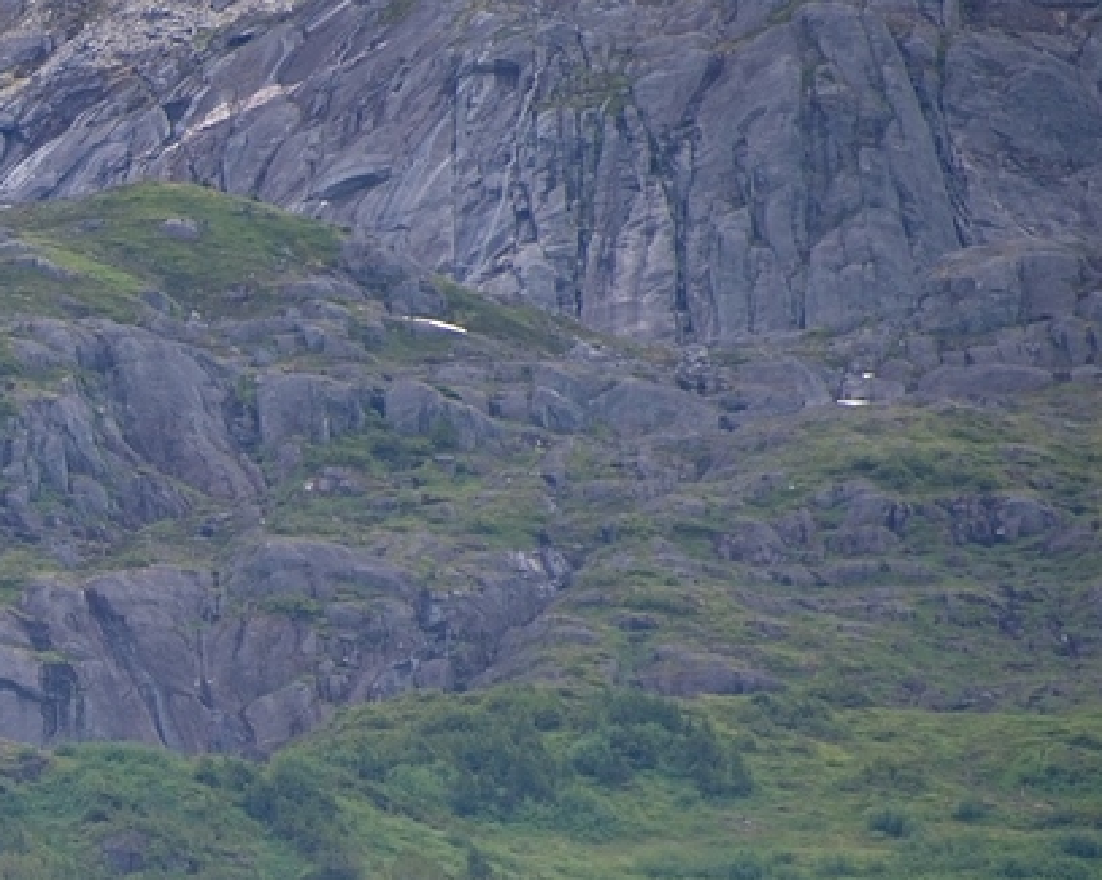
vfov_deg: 1.8
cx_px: -438
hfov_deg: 2.2
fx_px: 28818
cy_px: 615
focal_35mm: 884
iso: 640
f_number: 5.6
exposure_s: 1/640
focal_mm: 300
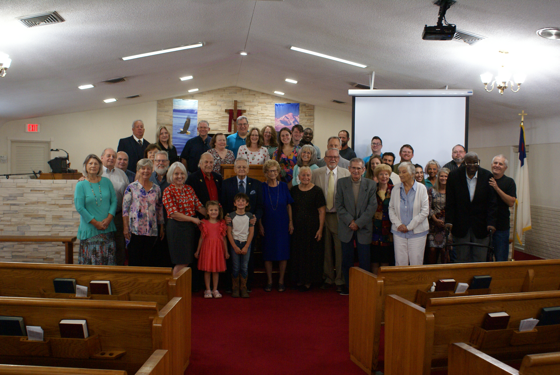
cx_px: 280
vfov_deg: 40.1
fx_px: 514
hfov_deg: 57.2
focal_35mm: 33
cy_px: 188
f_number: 4
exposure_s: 1/15
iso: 400
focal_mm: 22
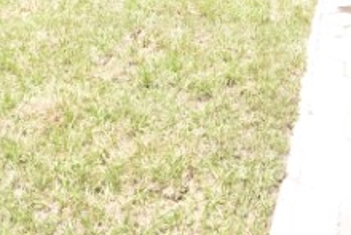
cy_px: -102
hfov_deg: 36.7
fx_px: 478
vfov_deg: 23.1
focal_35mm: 49
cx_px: 340
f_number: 4
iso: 800
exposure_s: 1/2000
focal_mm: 10
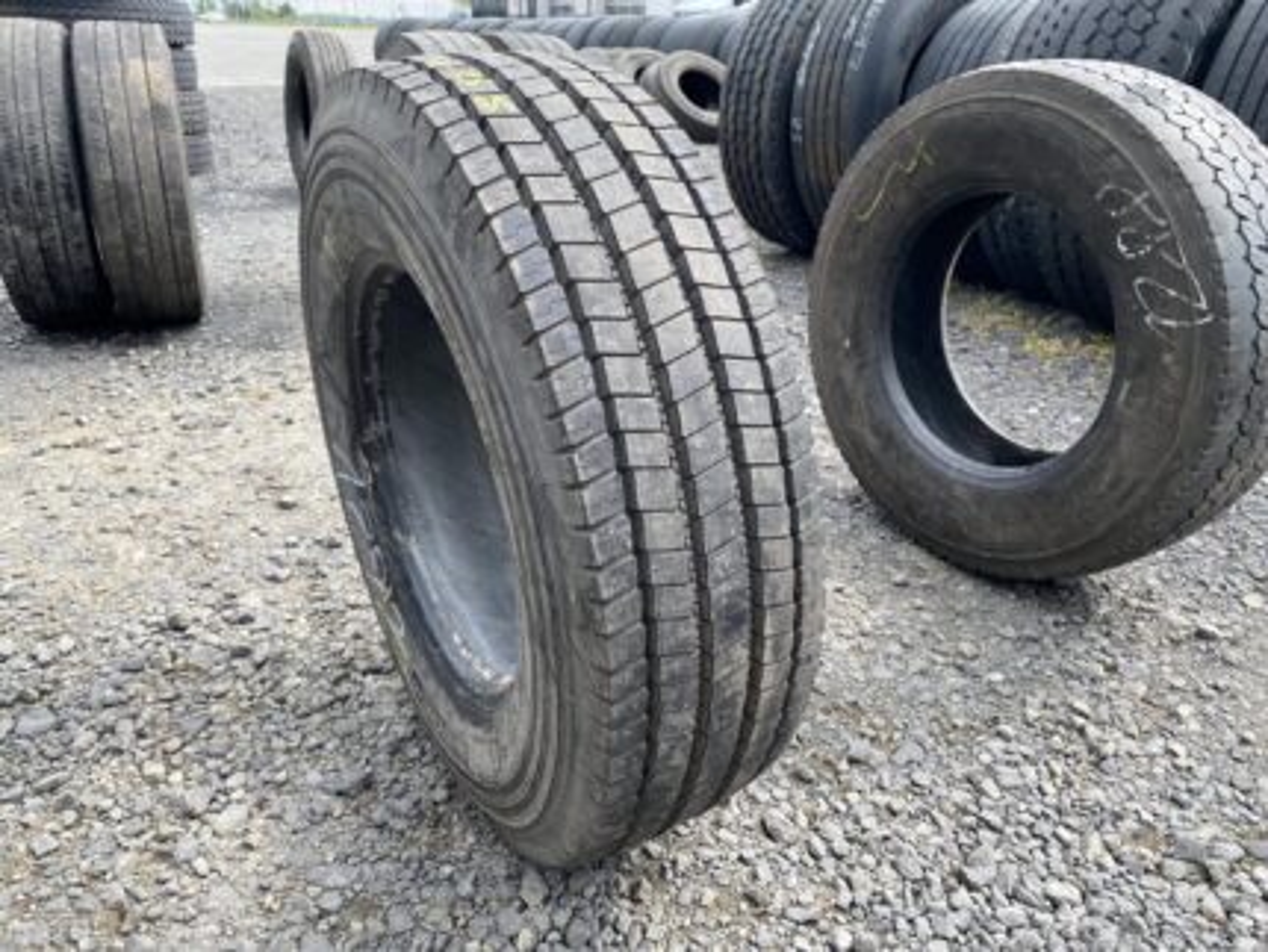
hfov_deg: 67.3
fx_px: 953
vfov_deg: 53.1
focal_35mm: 26
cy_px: 476
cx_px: 634
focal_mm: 4.25
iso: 32
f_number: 1.8
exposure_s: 1/502
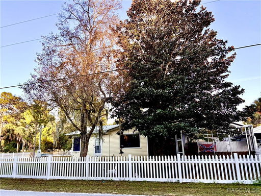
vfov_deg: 53.1
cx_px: 130
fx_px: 196
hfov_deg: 67.3
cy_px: 98
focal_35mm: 26
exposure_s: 1/511
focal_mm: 5.96
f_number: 1.6
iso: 64
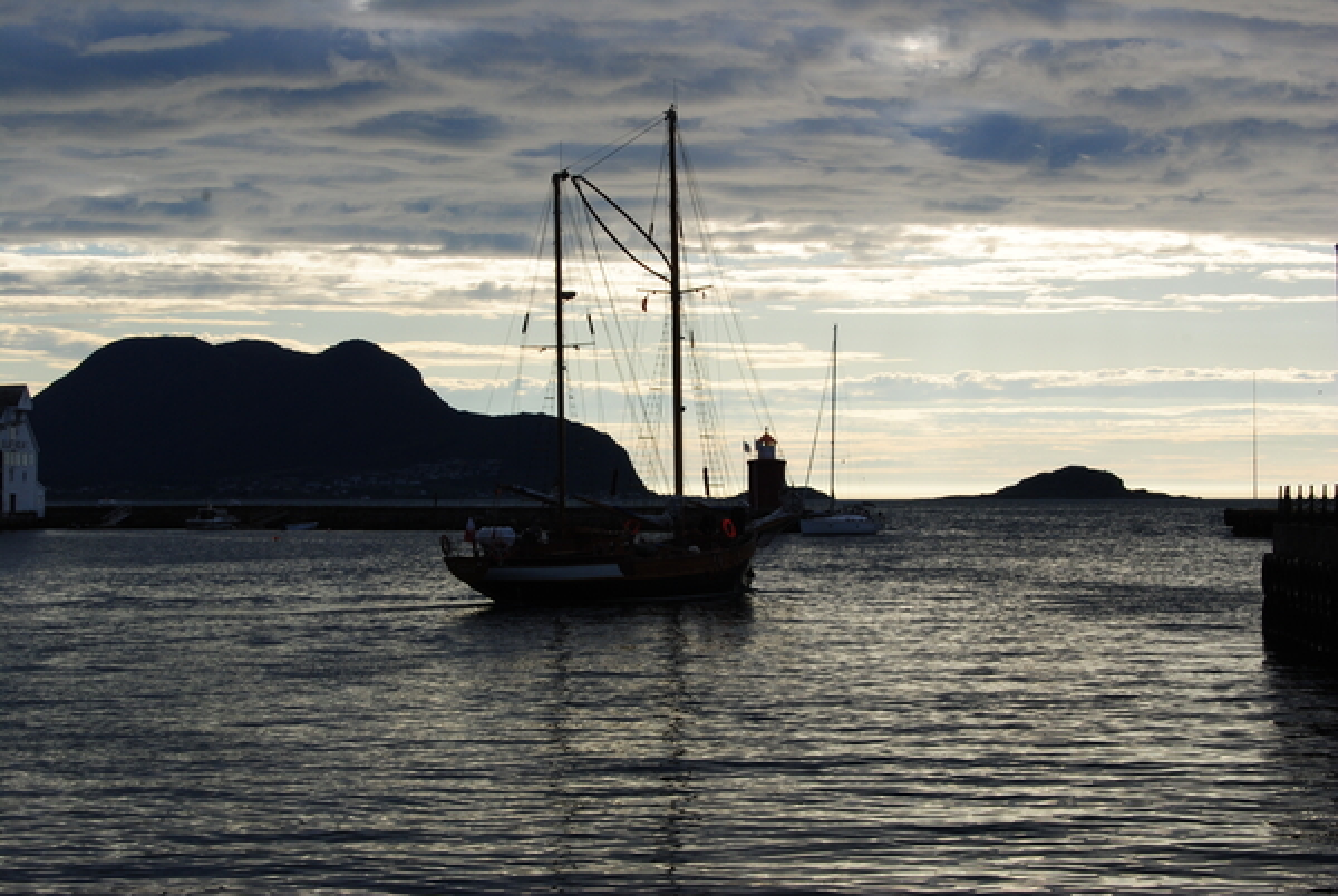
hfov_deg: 27.0
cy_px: 448
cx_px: 669
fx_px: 2792
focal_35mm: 75
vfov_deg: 18.2
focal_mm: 50
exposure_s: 1/250
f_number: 10
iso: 160
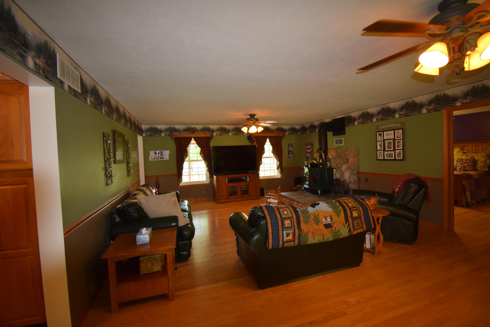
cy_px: 164
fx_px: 204
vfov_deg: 77.3
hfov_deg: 100.4
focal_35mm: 15
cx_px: 245
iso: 800
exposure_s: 1/100
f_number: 5
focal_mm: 10
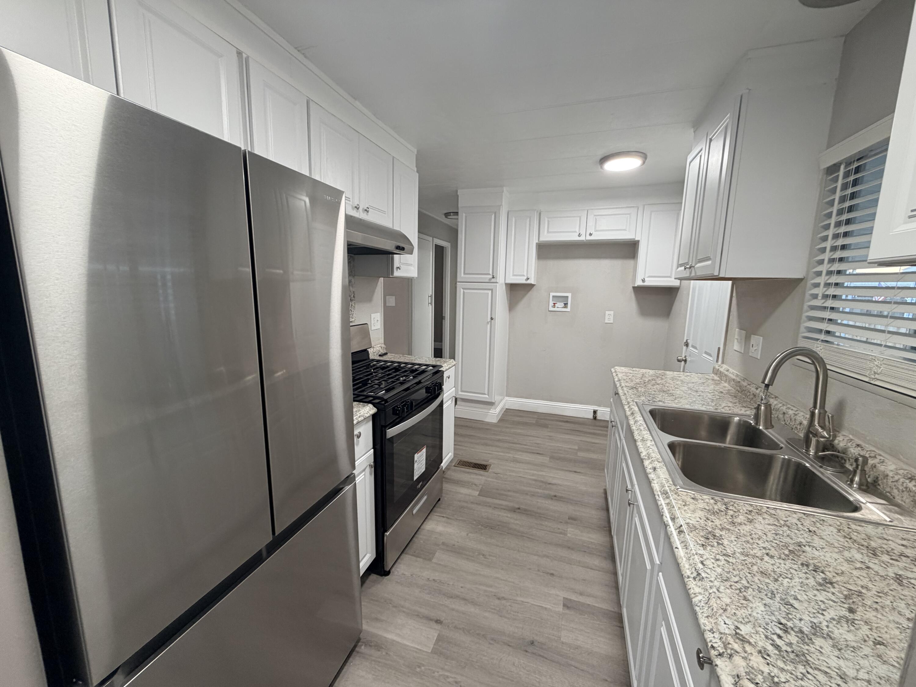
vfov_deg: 85.7
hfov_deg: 102.1
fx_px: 370
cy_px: 344
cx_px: 458
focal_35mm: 14
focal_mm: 2.22
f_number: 2.2
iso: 200
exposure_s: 1/60
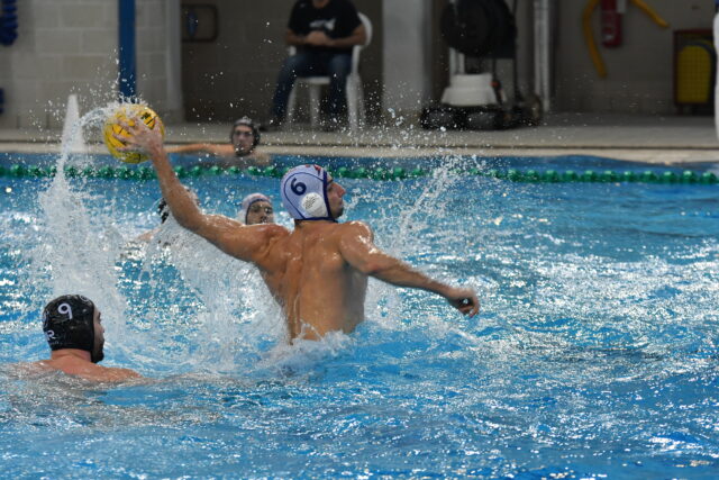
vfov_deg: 6.5
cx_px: 360
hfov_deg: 9.8
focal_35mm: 210
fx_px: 4195
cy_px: 240
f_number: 4.5
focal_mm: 140
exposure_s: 1/500
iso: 1600
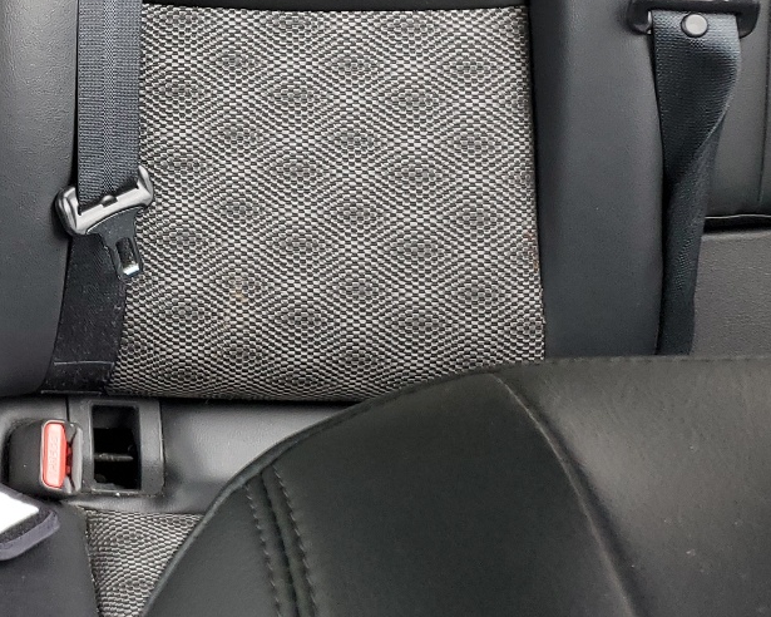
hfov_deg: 25.8
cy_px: -14
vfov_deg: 22.2
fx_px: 1506
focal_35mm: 66
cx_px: -148
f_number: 1.5
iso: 53
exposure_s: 1/60.2
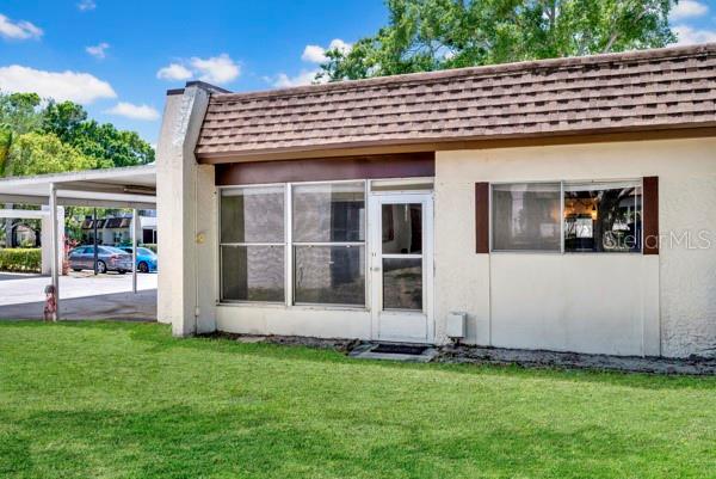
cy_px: 240
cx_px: 358
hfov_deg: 61.9
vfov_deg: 43.7
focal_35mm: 30
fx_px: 597
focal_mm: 30
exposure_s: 1/500
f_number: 6.3
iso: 250
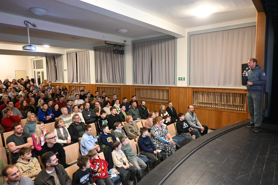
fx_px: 185
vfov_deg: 53.1
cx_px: 139
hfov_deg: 73.7
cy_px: 92
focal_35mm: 24
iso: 5000
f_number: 3.5
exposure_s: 1/60
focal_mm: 16
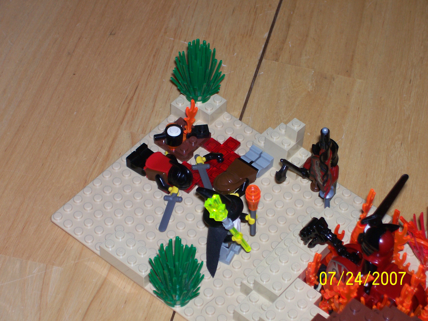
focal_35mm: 102
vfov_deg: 14.5
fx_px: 1261
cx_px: 214
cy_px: 160
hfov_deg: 19.3
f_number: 4.6
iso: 80
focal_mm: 16.8
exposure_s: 1/89.8
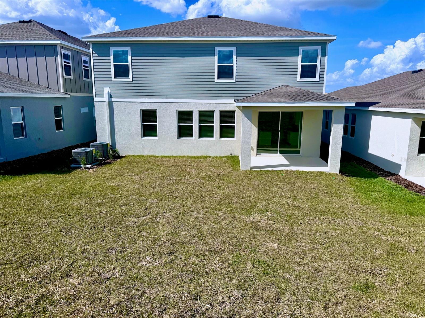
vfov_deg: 56.8
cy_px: 159
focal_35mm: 24
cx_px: 212
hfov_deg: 71.6
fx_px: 295
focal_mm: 6.76
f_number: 1.78
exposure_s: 1/8130
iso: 80
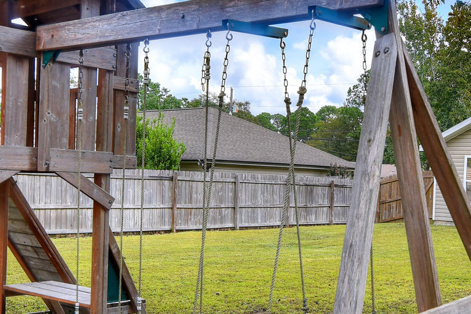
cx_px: 277
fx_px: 707
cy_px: 193
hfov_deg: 36.8
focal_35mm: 54
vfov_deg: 25.0
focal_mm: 16
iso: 64
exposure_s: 1/100
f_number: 5
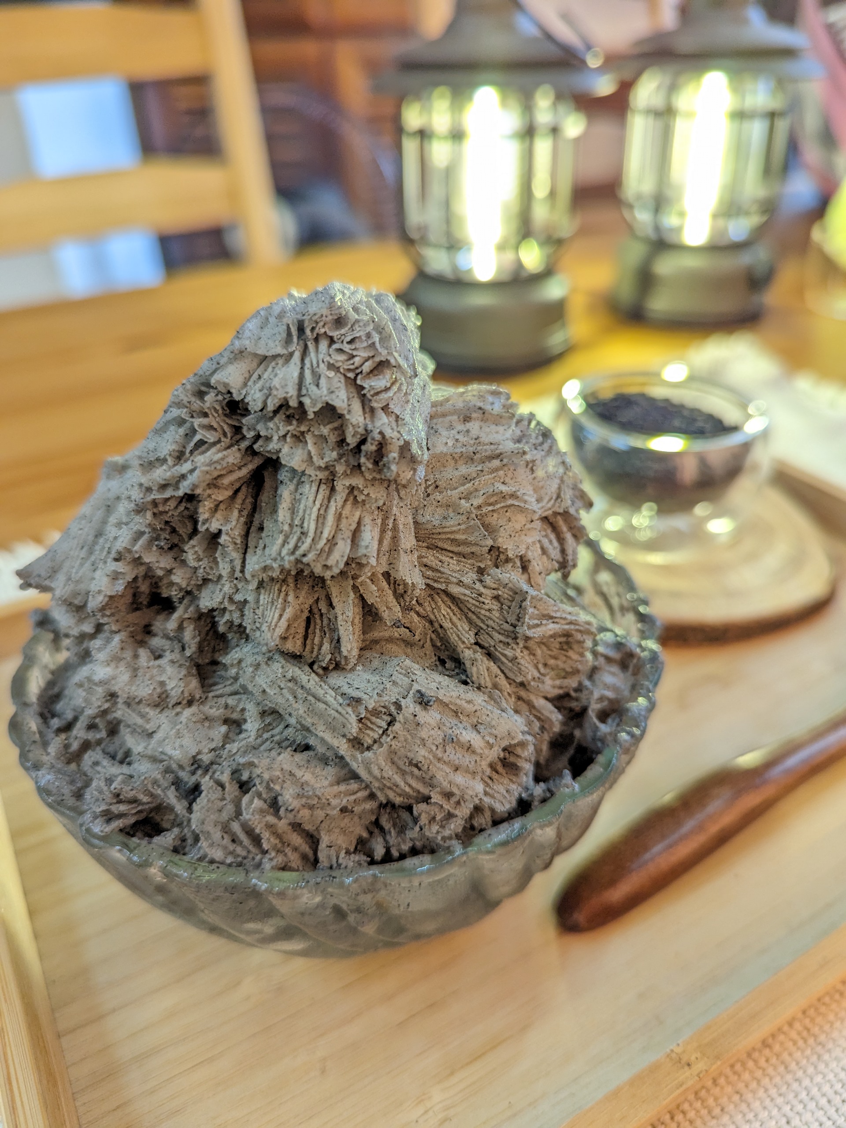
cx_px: 423
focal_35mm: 24
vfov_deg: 71.6
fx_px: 782
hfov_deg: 56.8
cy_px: 564
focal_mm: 6.81
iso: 136
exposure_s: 1/120
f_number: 1.85
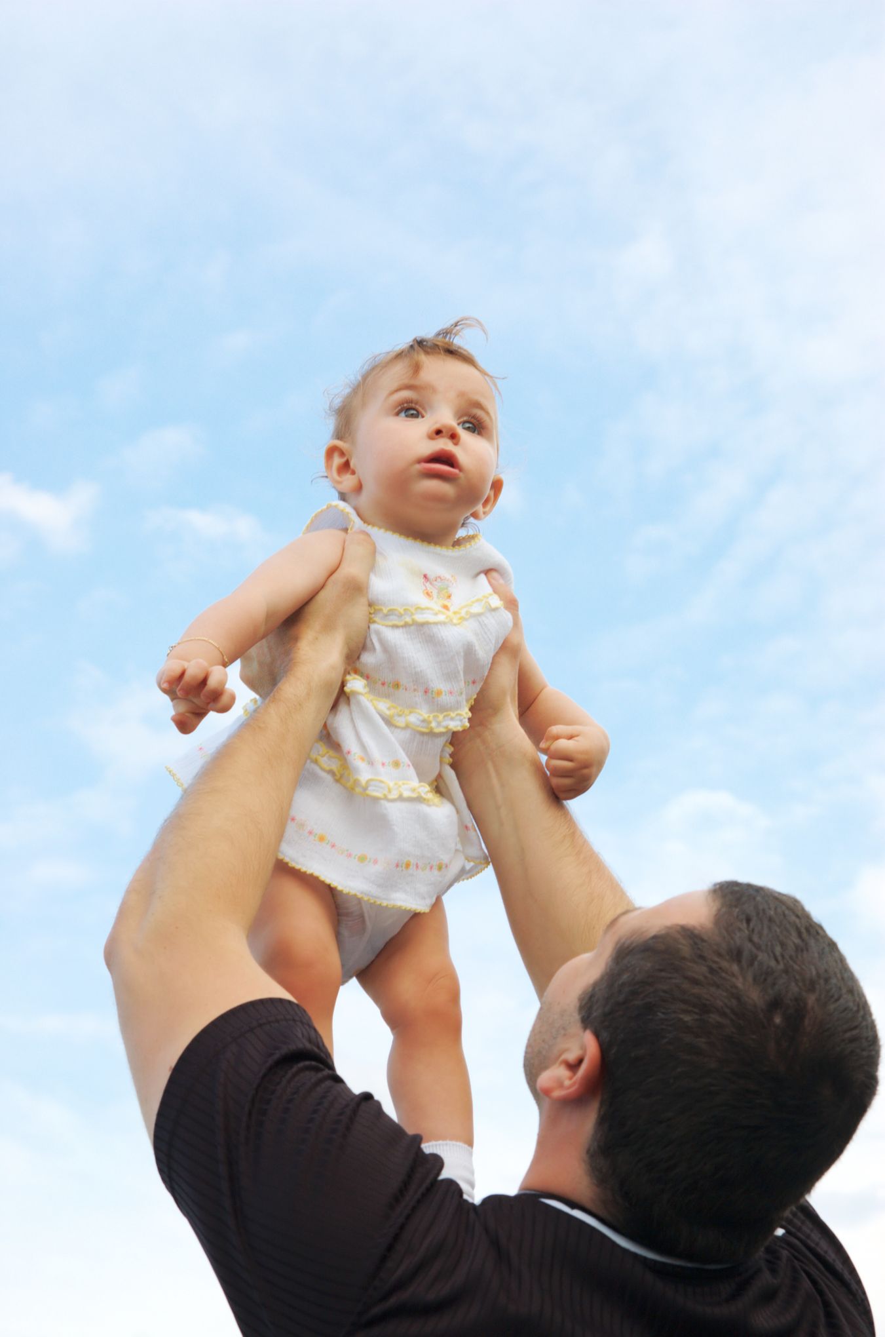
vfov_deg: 41.2
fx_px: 1778
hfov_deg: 28.0
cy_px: 668
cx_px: 442
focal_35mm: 48
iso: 200
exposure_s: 1/160
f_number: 6.3
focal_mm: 32
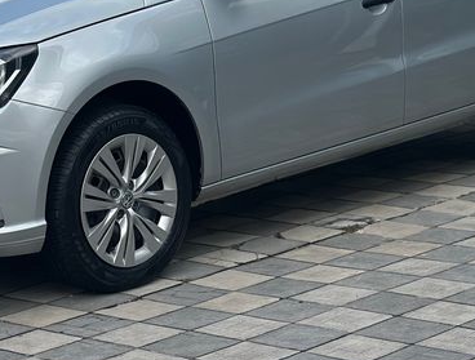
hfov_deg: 15.8
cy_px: -28
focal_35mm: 124
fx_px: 1708
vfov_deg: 11.9
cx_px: 149
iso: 100
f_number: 1.78
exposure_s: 1/3472
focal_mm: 6.86
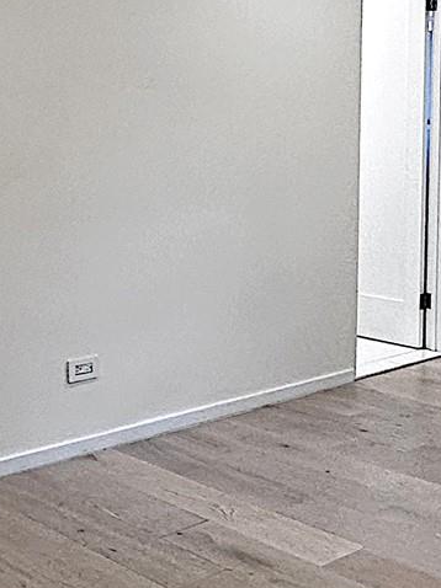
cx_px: 394
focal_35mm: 60
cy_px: 127
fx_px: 1020
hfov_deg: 23.8
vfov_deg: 31.5
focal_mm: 2.22
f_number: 2.2
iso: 200
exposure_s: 1/120
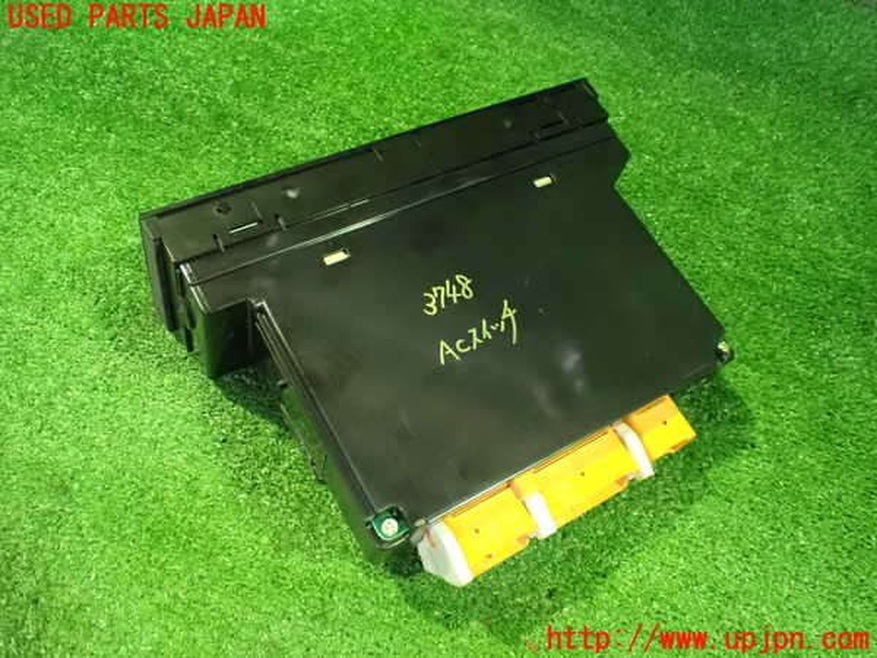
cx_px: 438
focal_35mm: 30
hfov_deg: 60.0
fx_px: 760
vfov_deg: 46.8
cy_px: 329
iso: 1600
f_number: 2.3
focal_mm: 5.4
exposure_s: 1/25
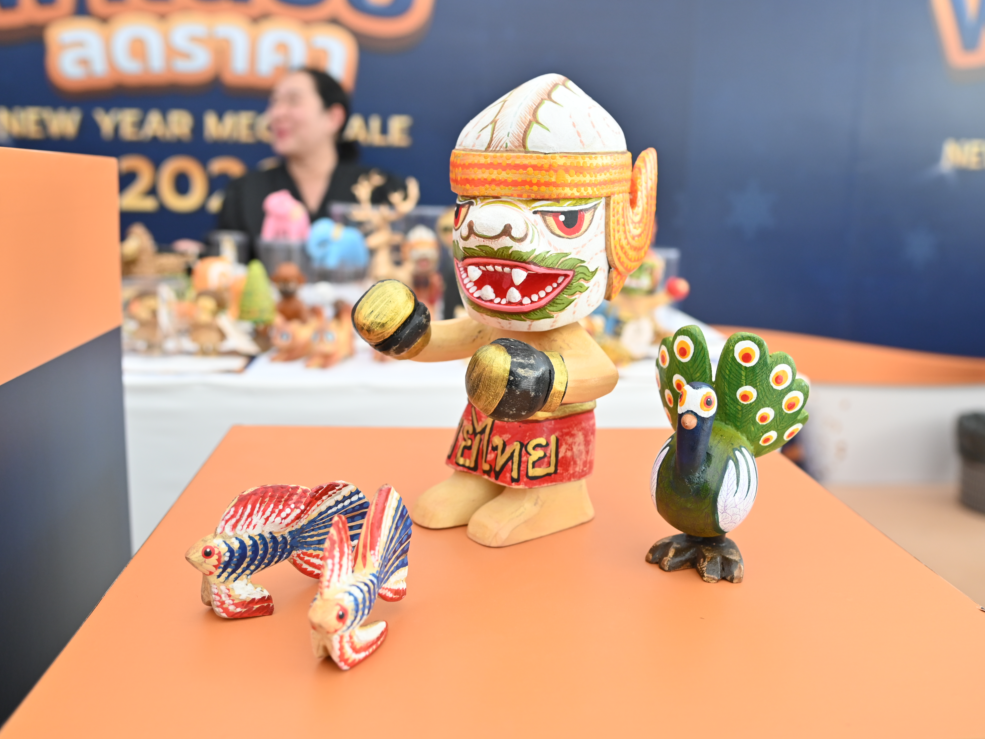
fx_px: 911
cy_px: 340
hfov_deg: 56.8
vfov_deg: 44.1
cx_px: 484
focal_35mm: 32
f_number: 4
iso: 500
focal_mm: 27
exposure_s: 1/250
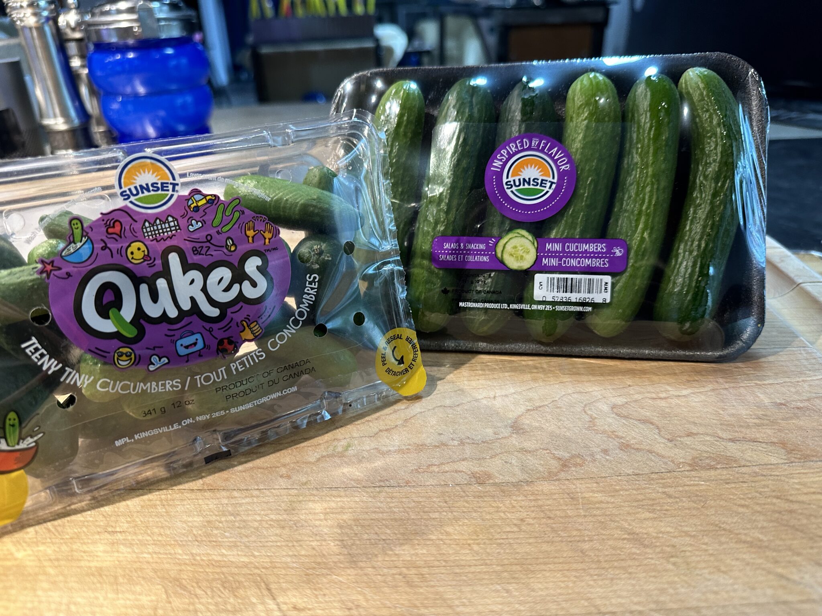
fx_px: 570
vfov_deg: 56.8
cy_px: 308
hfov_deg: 71.6
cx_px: 411
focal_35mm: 24
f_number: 1.78
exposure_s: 1/60
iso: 200
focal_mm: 6.86
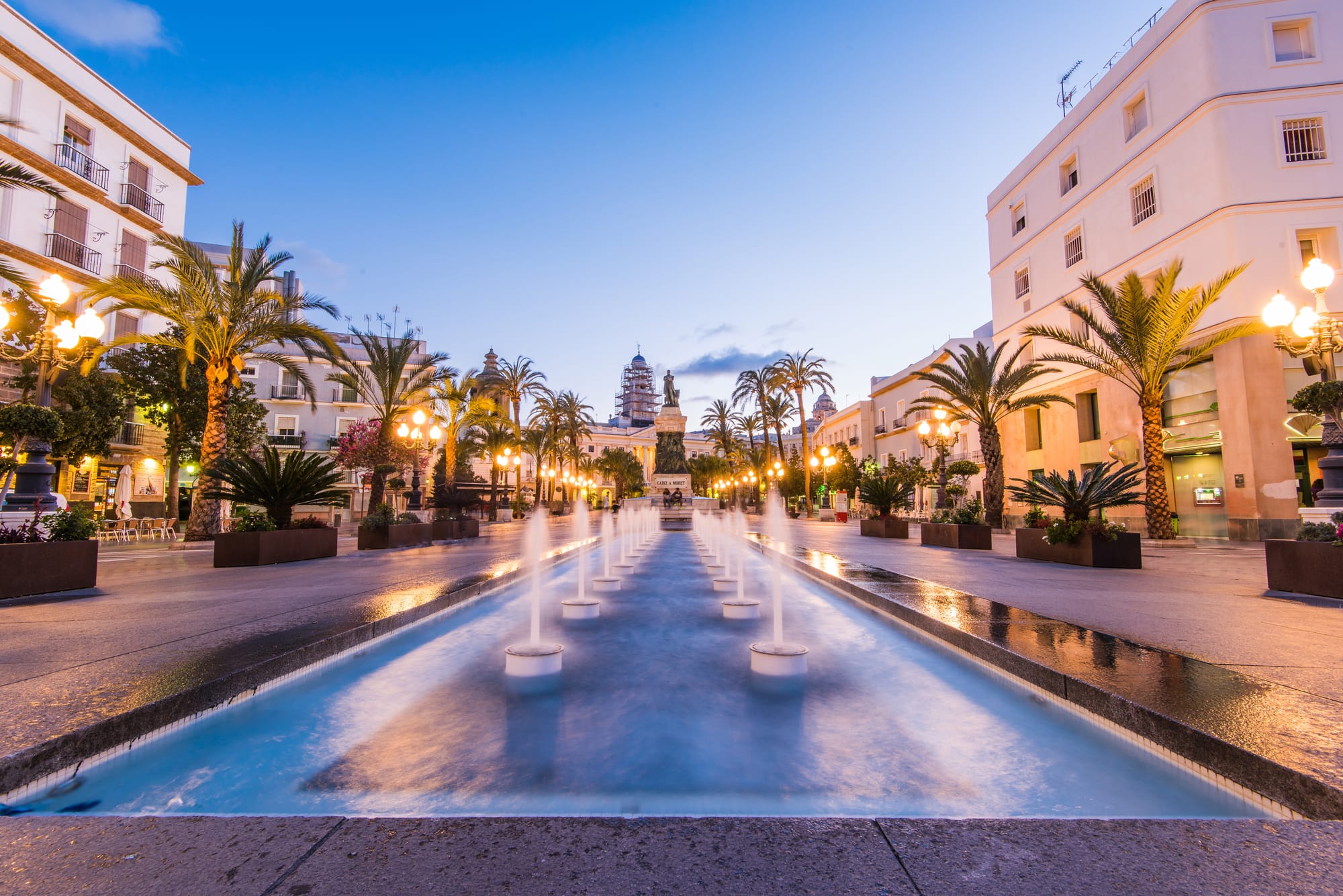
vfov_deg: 73.8
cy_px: 448
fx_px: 597
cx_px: 672
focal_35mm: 16
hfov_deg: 96.7
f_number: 16
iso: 100
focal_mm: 16
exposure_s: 4
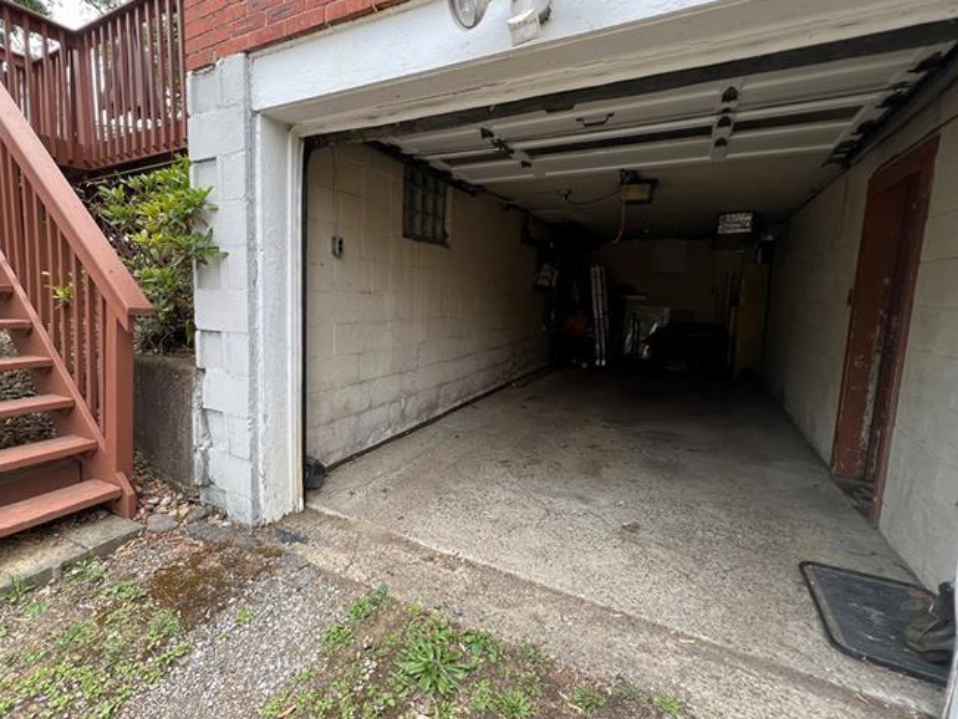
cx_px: 404
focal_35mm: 16
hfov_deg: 93.7
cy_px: 351
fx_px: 443
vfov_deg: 78.1
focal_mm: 1.57
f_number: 1.8
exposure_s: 1/144
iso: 32
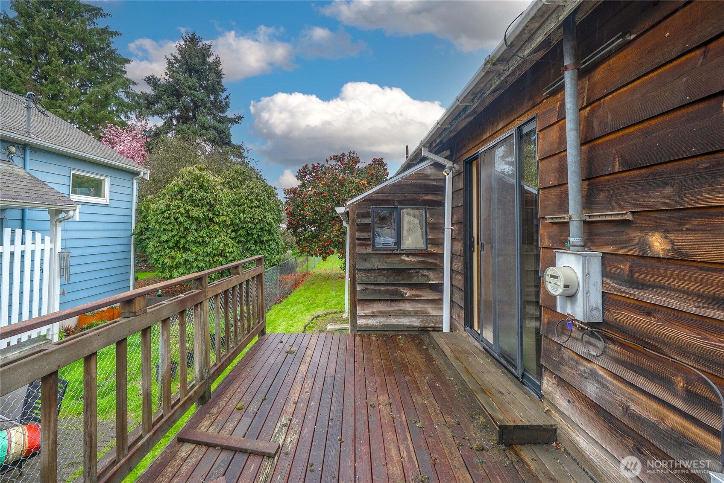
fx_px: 282
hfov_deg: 104.2
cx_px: 362
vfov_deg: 81.3
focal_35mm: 14
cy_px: 242
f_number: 7.1
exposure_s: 1/30
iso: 400
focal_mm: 14
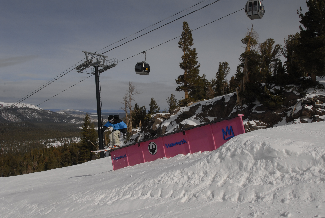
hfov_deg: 61.9
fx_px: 271
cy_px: 109
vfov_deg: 43.7
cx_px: 162
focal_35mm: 30
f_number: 13
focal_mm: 20
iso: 400
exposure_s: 1/640
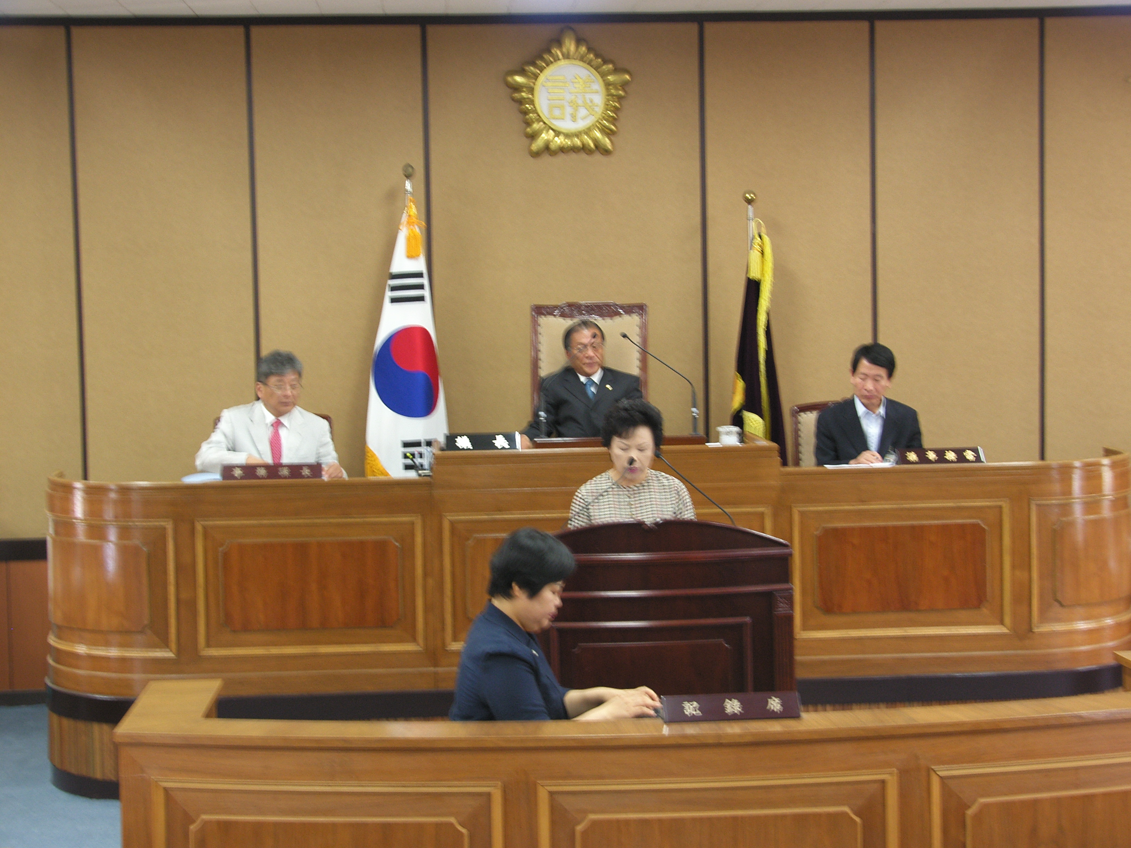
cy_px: 424
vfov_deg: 22.6
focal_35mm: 65
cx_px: 566
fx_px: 2124
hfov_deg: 29.8
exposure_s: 1/10
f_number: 2.8
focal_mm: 16.7
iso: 100
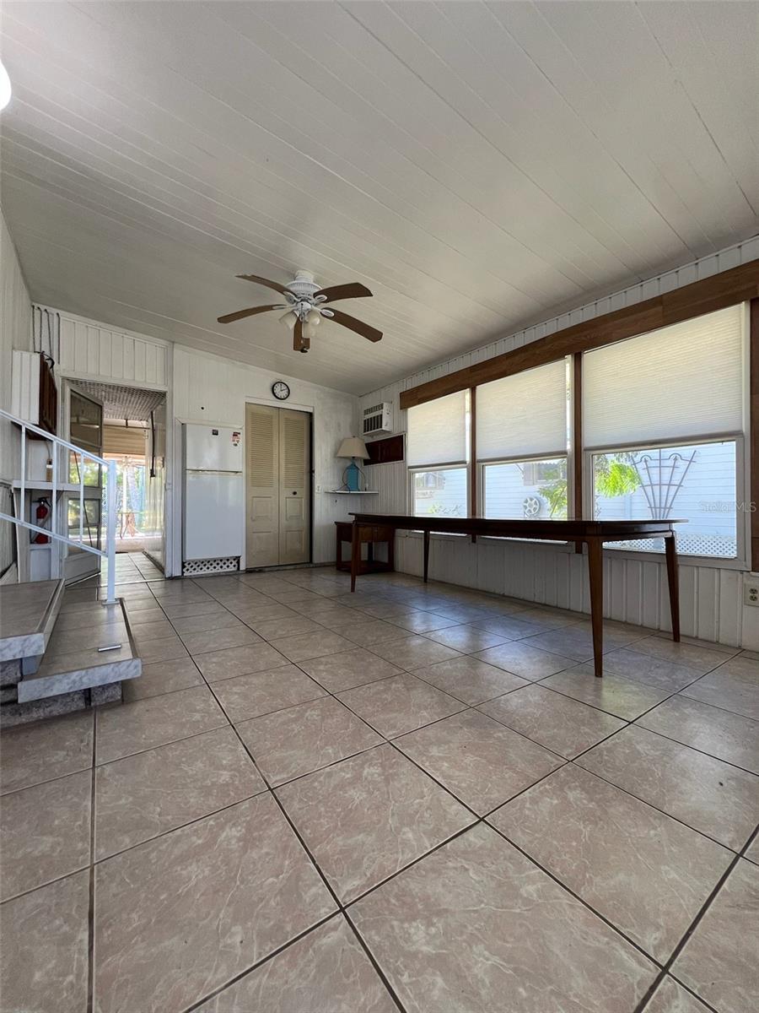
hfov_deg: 89.9
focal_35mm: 13
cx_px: 380
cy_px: 506
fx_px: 380
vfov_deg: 106.2
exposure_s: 1/99
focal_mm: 1.57
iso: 100
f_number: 1.8
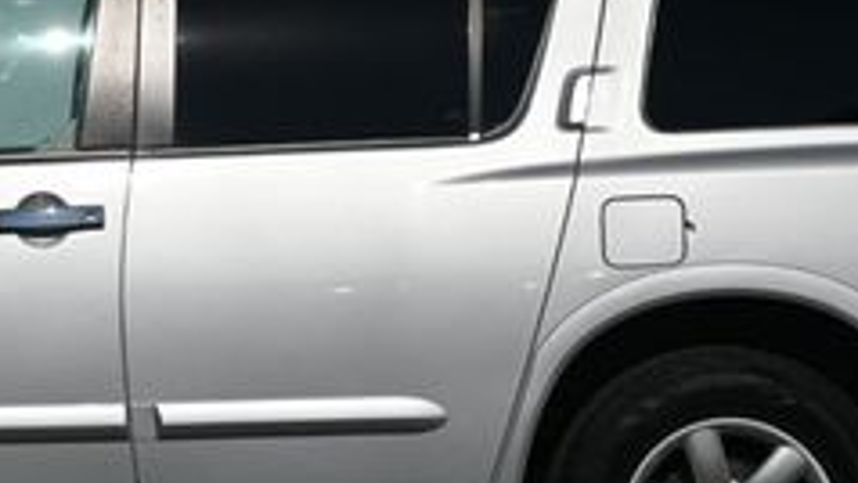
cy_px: 137
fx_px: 3846
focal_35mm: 169
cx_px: 105
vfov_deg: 7.2
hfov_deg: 12.6
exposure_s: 1/500
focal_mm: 40
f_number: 8
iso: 100
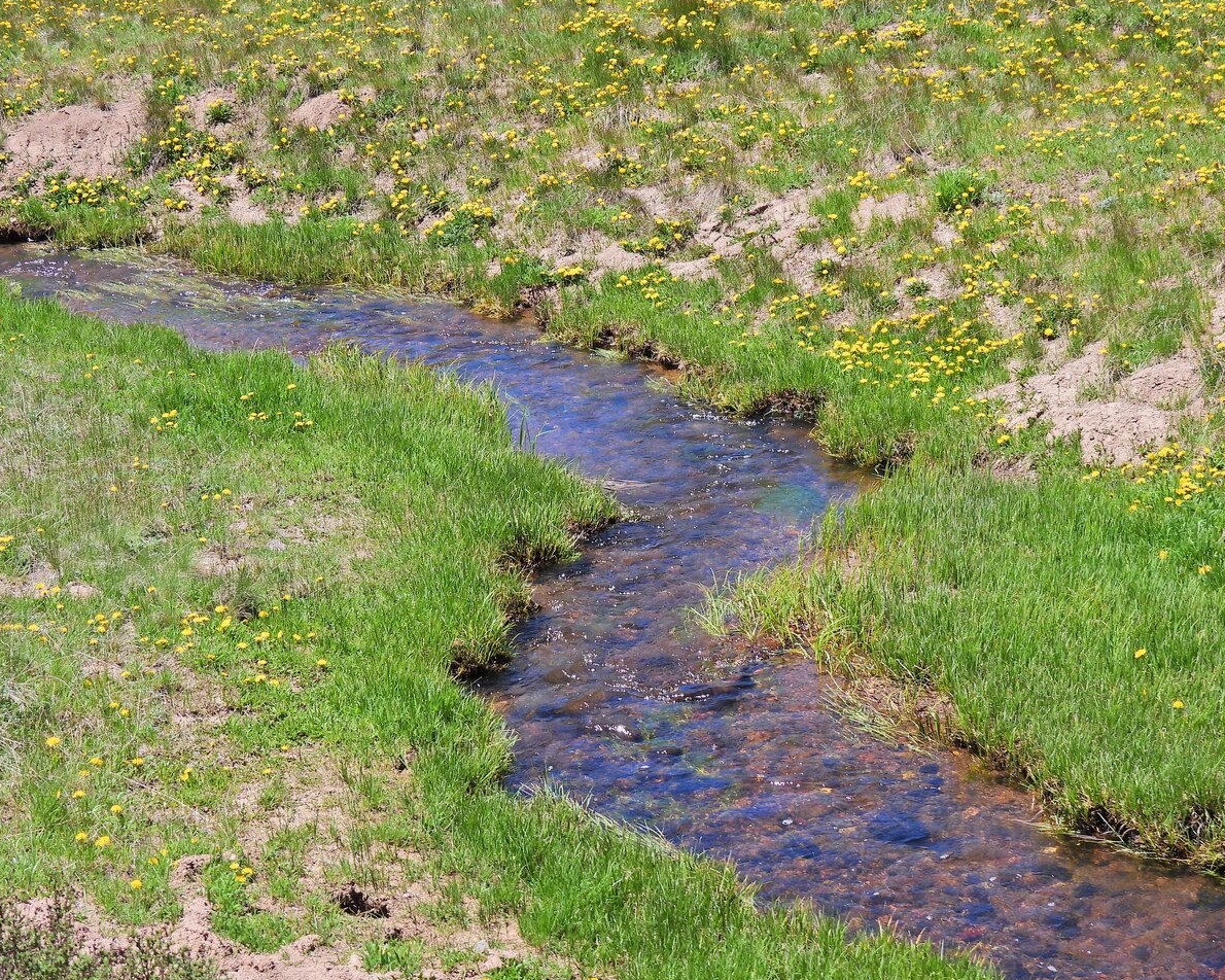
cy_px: 488
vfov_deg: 18.3
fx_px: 3045
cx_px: 594
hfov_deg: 22.7
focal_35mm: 84
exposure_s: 1/800
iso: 100
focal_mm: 14.3
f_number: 3.5
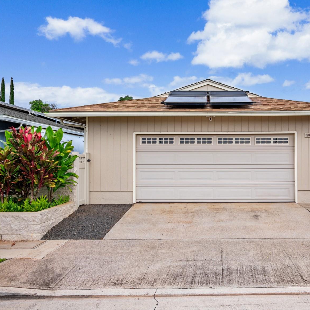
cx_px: 211
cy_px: 156
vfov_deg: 48.5
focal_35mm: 34
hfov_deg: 47.5
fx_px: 344
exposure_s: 1/8000
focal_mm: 14
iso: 100
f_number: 4
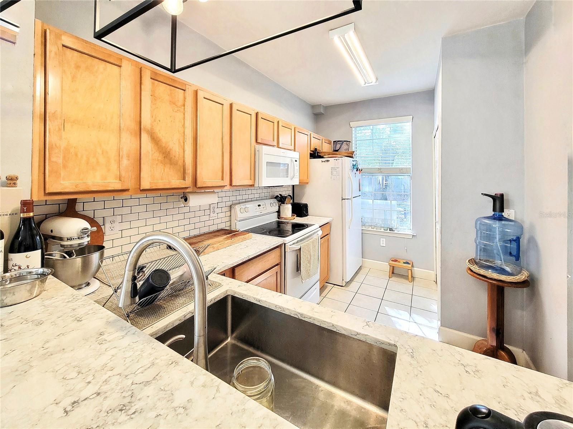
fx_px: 215
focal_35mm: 13
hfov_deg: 106.2
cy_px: 214
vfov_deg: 89.9
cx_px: 286
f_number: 2.2
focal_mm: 2.2
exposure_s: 1/60.2
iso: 160
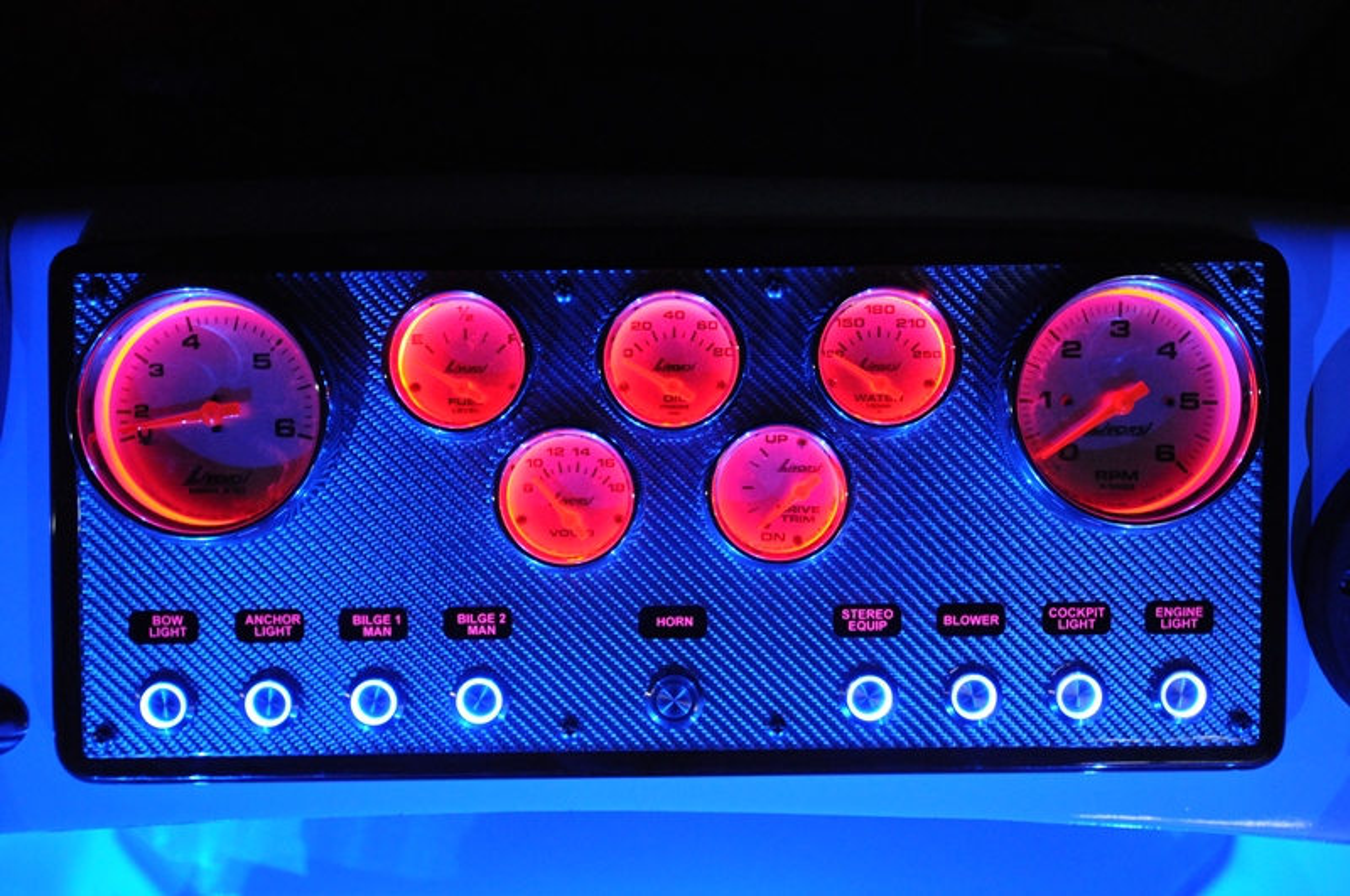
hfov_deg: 62.0
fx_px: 1123
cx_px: 675
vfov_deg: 43.5
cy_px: 448
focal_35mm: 30
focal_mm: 20
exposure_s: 1/30
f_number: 4.5
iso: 2200
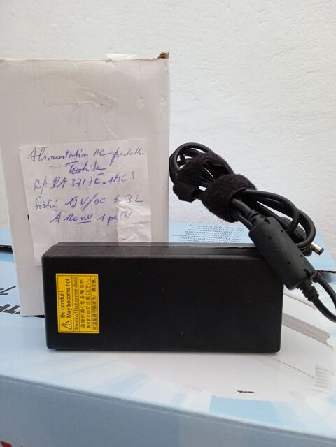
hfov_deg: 49.7
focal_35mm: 28
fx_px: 362
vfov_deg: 63.4
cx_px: 168
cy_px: 224
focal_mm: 3.43
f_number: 2.2
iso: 246
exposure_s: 1/25
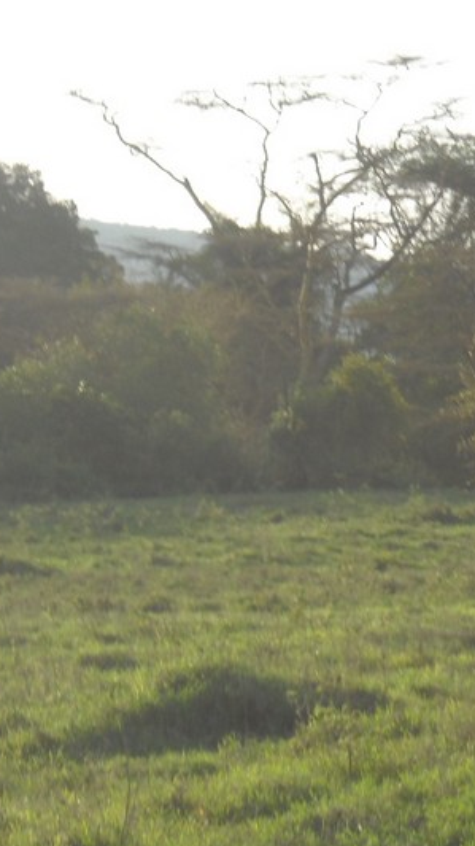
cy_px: 396
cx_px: 561
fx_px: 3854
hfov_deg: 7.0
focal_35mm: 172
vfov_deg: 12.5
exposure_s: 1/250
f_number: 4.7
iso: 100
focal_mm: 17.1
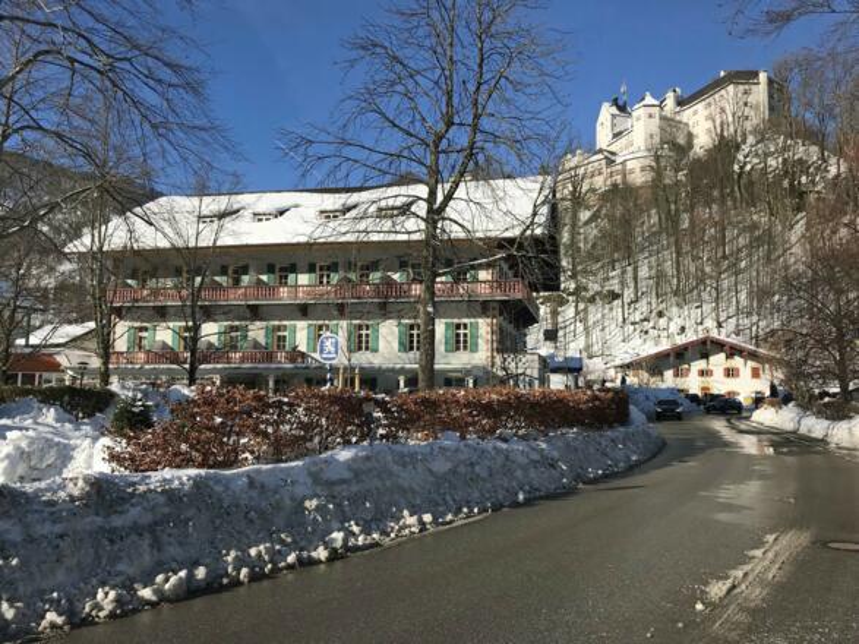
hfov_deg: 63.5
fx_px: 695
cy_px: 322
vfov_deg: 49.7
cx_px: 430
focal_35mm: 28
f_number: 1.8
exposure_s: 1/3096
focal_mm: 3.99
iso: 20
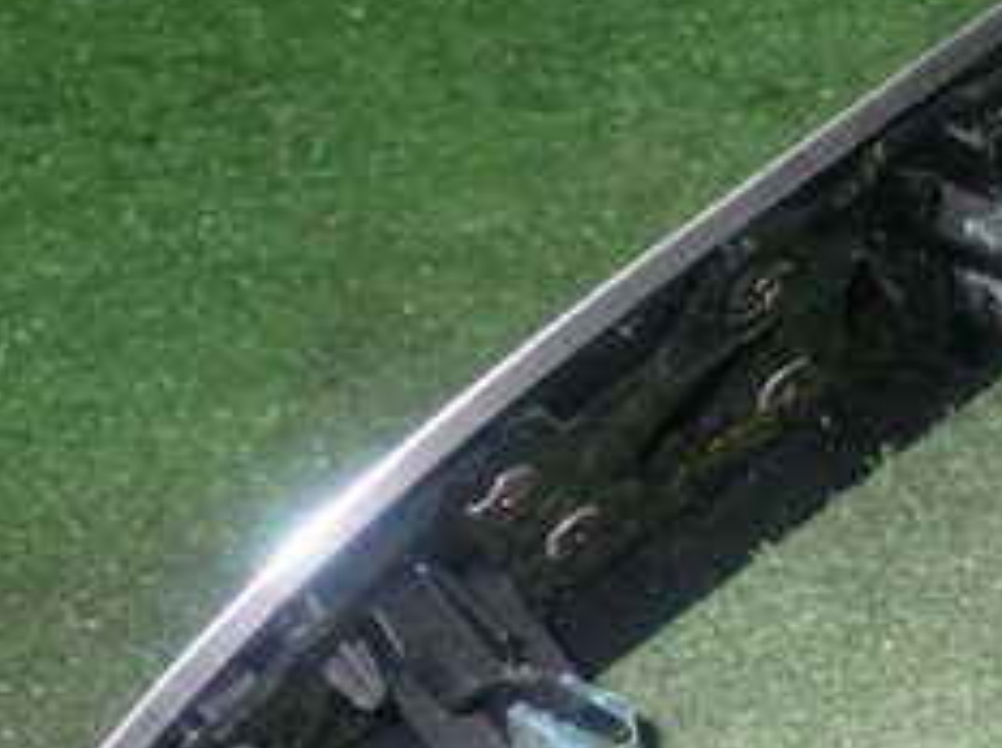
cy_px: 249
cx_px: 1144
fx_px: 2832
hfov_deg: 19.1
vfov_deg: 15.0
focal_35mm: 98
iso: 800
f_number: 8
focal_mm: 6.83
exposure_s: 1/40
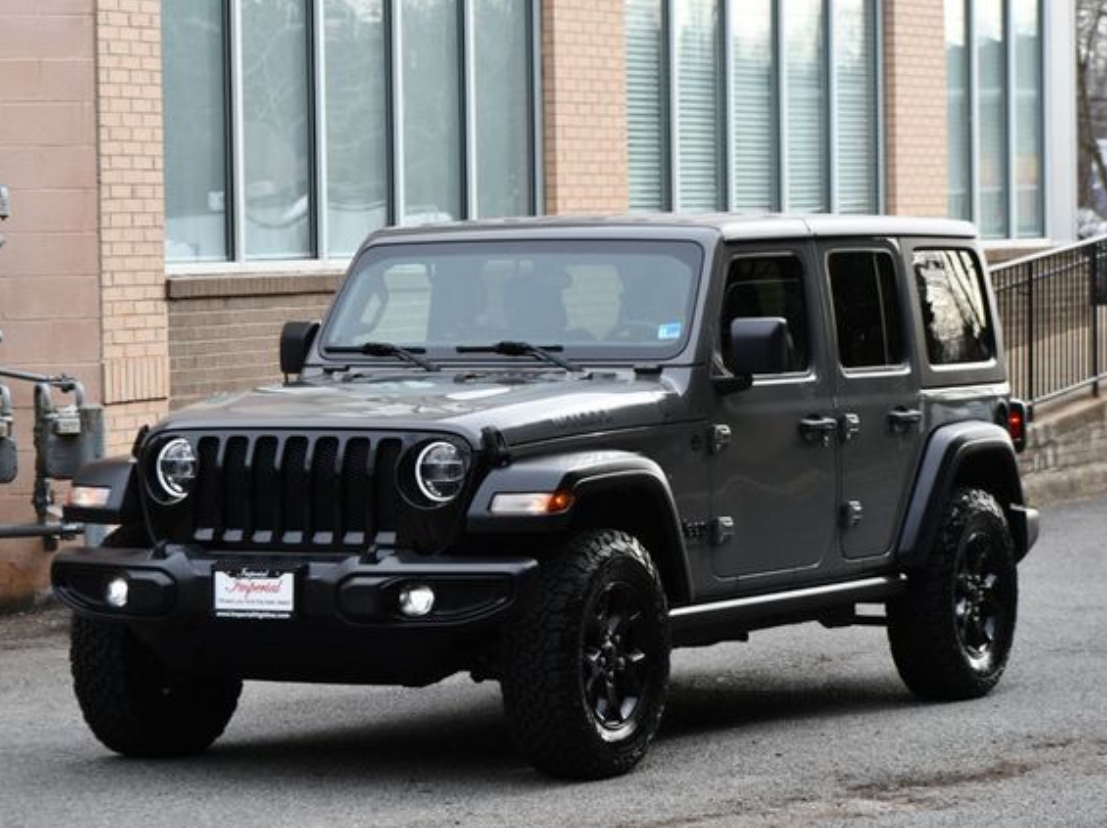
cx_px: 535
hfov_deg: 14.7
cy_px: 413
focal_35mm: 134
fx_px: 4283
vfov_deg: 11.1
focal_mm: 82
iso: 200
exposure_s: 1/250
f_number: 6.3
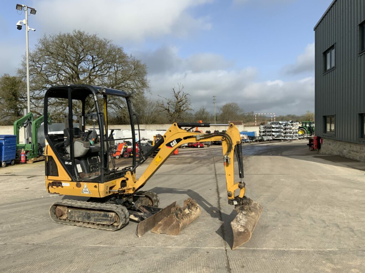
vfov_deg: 48.2
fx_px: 306
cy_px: 136
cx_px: 182
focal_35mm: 29
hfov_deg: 61.7
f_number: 1.8
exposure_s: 1/2427
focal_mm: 3
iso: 16
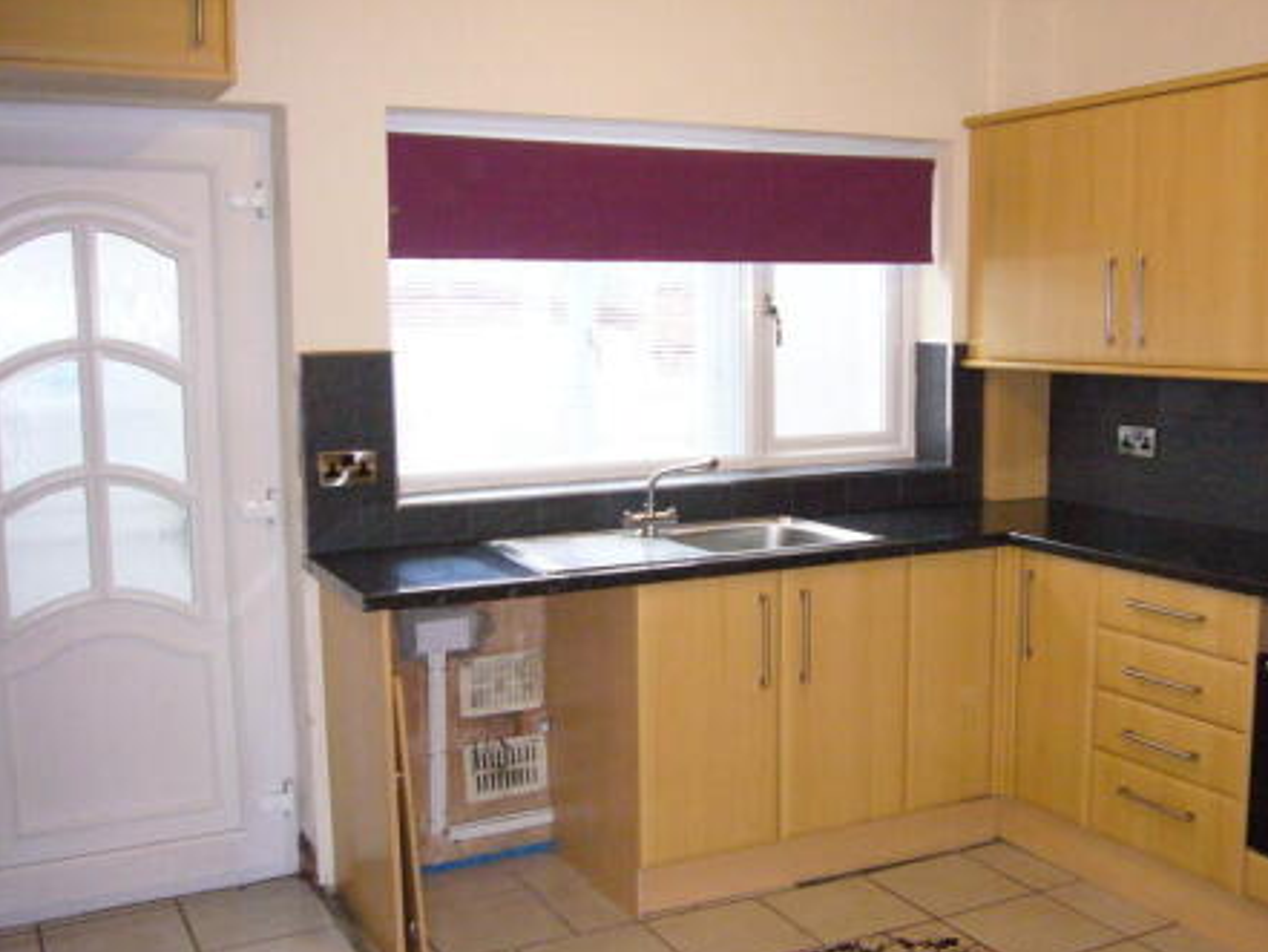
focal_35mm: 37
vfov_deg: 38.7
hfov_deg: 50.1
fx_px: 1356
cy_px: 508
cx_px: 694
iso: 320
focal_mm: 4.6
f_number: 2.8
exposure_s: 1/30
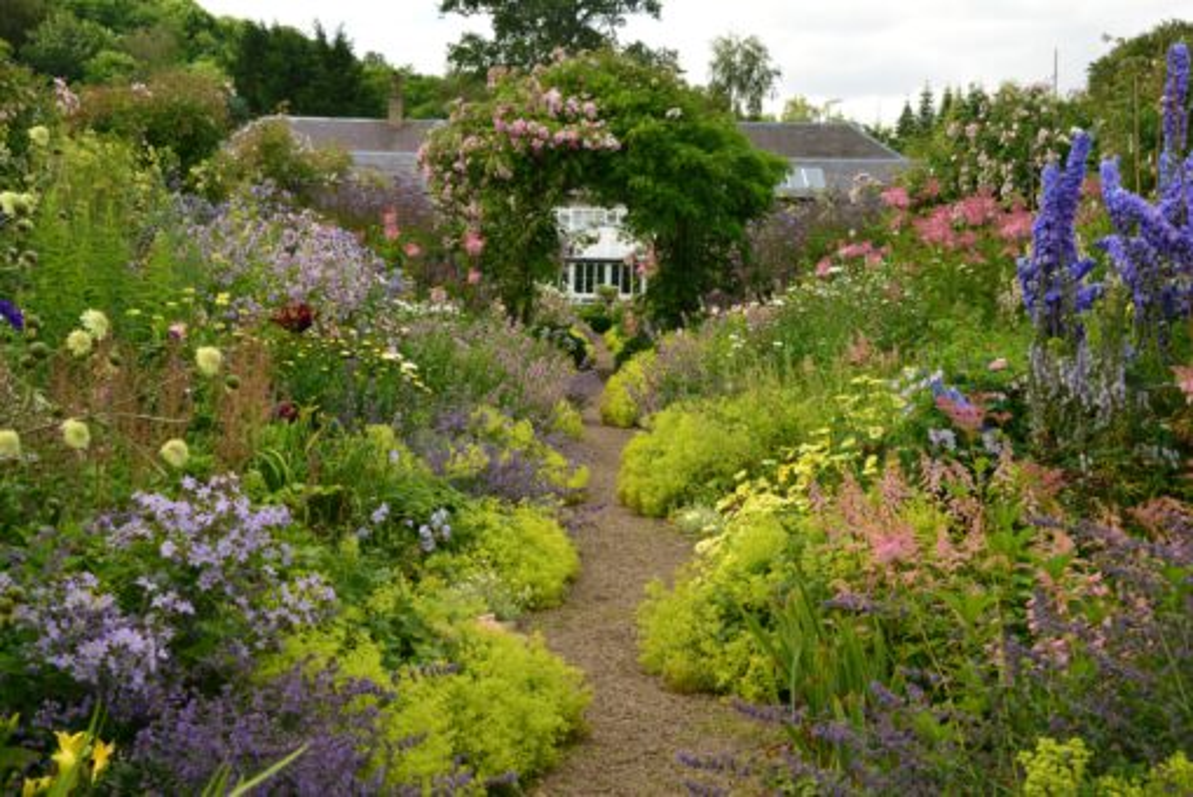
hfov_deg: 30.9
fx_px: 2155
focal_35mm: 65
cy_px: 398
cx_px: 596
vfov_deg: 20.9
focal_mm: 65
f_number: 13
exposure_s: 1/100
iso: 400
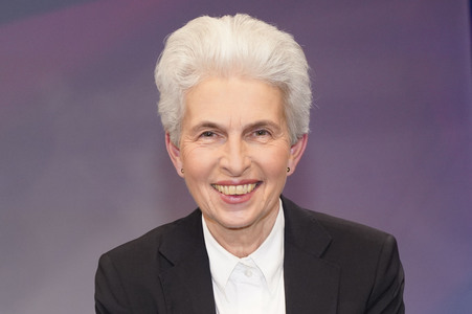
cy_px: 157
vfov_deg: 25.5
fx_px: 694
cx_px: 236
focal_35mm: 53
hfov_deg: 37.5
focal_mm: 53
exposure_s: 1/160
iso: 2000
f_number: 5
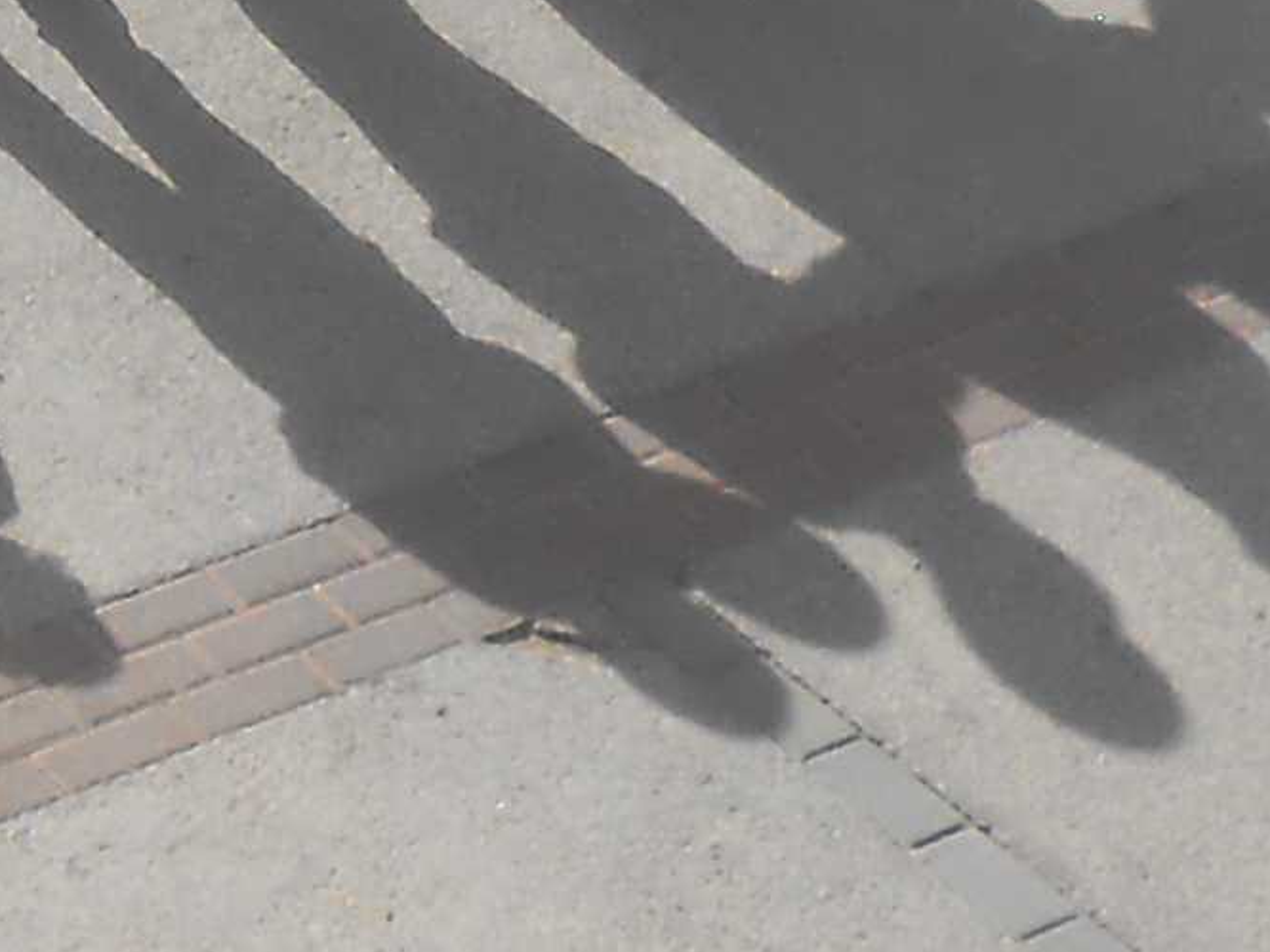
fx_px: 6602
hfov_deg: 10.8
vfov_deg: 8.2
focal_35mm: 180
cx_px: -191
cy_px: -223
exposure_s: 1/1000
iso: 80
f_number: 3.5
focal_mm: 4.6
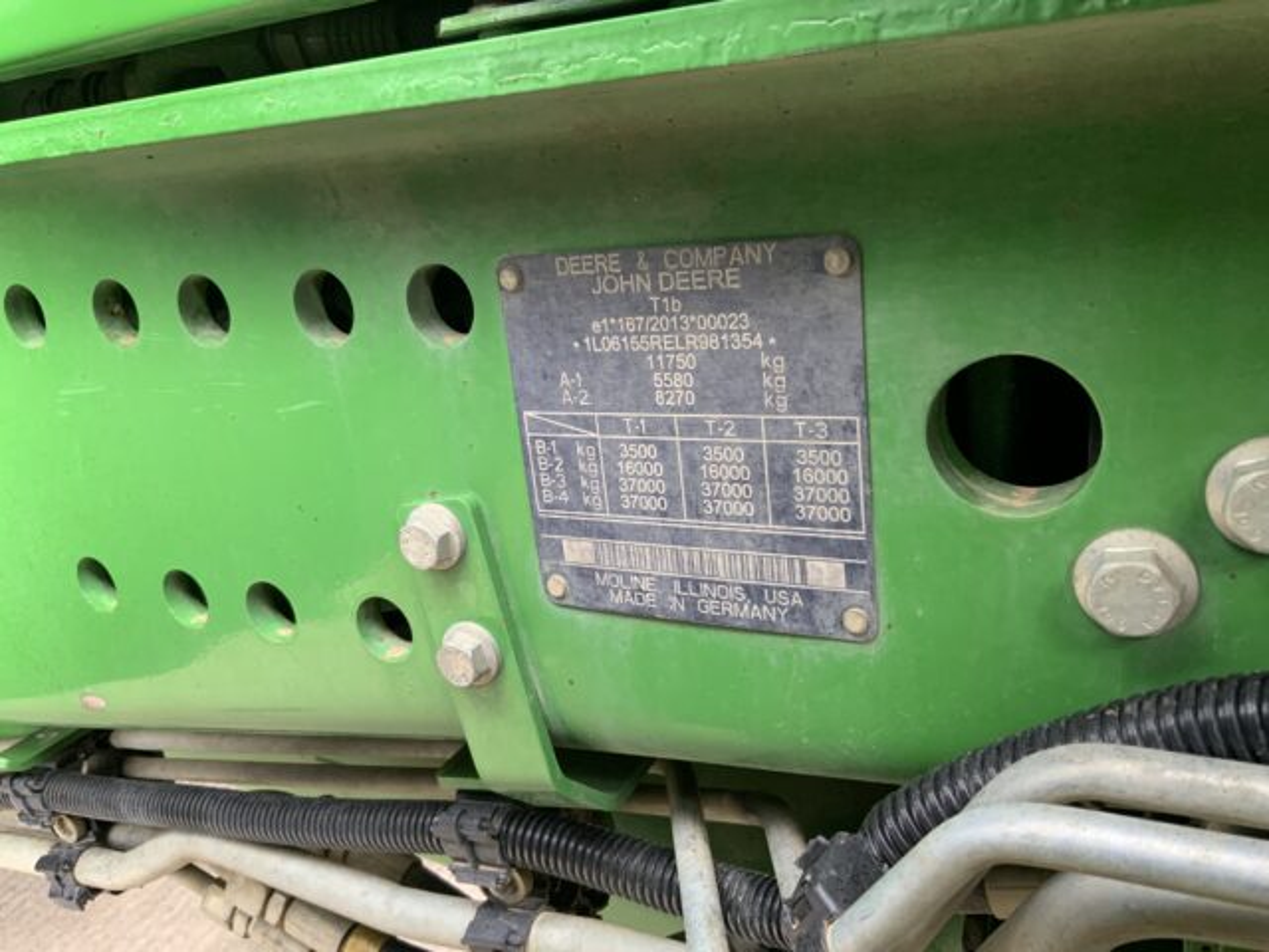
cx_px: 634
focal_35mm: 29
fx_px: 1063
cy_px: 476
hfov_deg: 61.7
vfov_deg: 48.2
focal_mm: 3
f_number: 1.8
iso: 64
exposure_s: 1/106
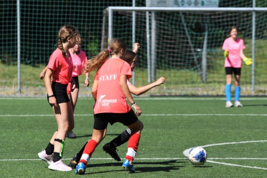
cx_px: 134
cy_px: 89
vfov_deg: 4.6
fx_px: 2225
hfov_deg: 6.9
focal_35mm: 300
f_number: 5
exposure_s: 1/4000
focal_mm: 200
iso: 640
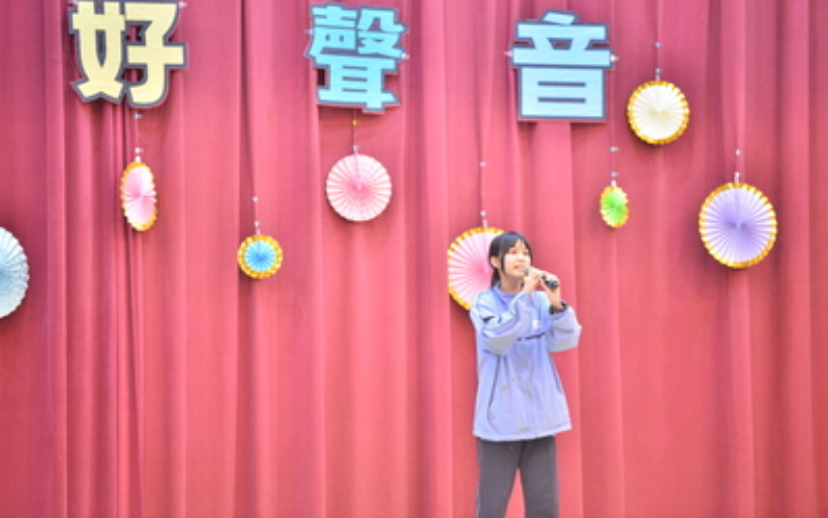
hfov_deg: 10.2
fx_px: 4627
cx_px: 414
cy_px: 242
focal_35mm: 205
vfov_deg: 6.4
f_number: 2.8
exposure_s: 1/160
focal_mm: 200
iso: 3200
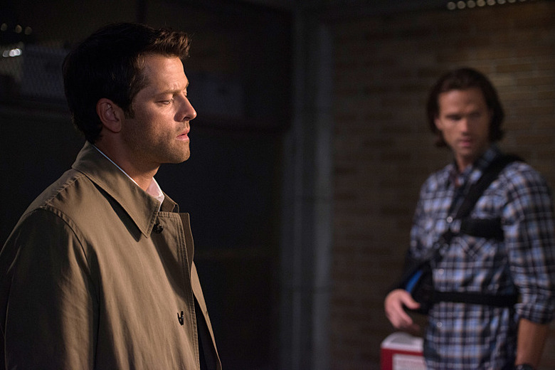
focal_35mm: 70
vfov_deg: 19.5
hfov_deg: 28.8
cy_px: 185
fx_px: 1079
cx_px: 278
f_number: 2.8
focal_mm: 70
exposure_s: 1/125
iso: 2500
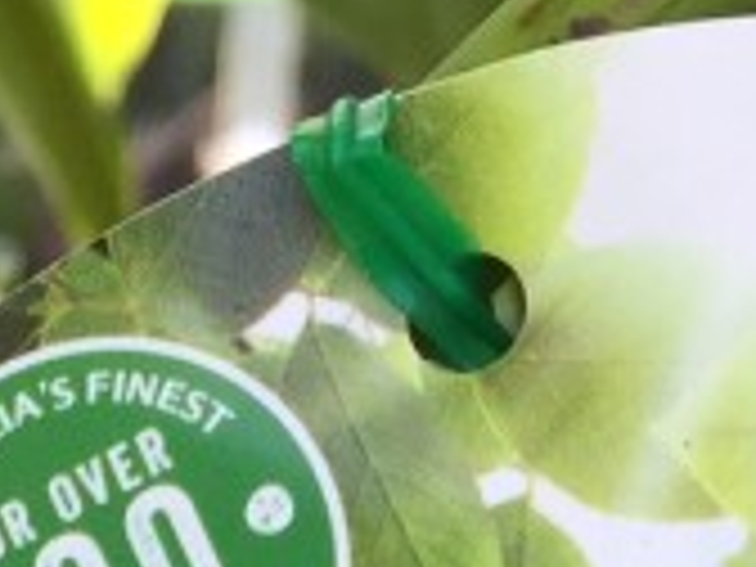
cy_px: 1656
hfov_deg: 10.9
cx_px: -238
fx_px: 3866
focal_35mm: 177
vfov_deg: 7.5
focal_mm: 4.15
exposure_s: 1/107
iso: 32
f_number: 2.2
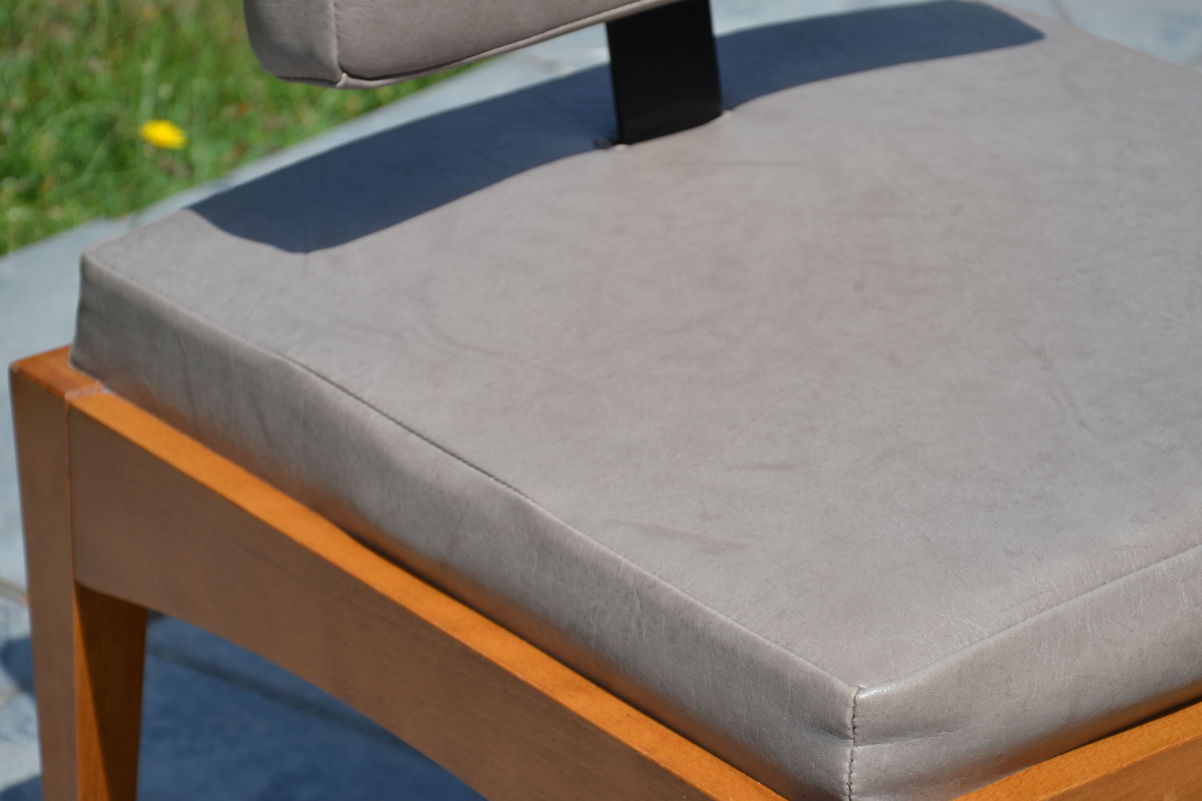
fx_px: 4507
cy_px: 445
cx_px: 634
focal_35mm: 135
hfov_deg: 15.2
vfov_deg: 10.2
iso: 110
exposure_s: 1/500
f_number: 5.6
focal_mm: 80
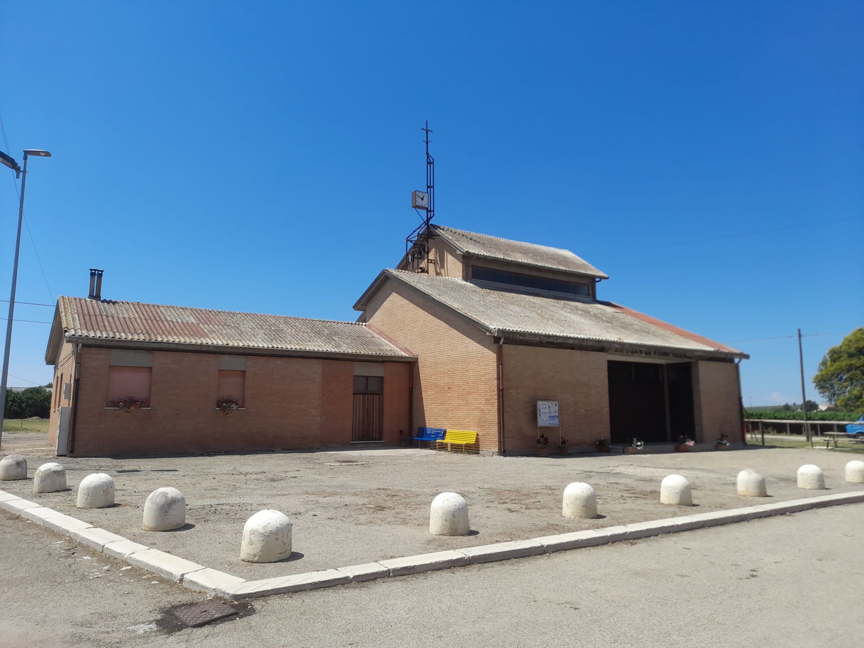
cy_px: 324
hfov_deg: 69.4
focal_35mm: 25
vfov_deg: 54.9
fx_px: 624
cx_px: 432
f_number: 2
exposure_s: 1/915
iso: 20
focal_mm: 4.6
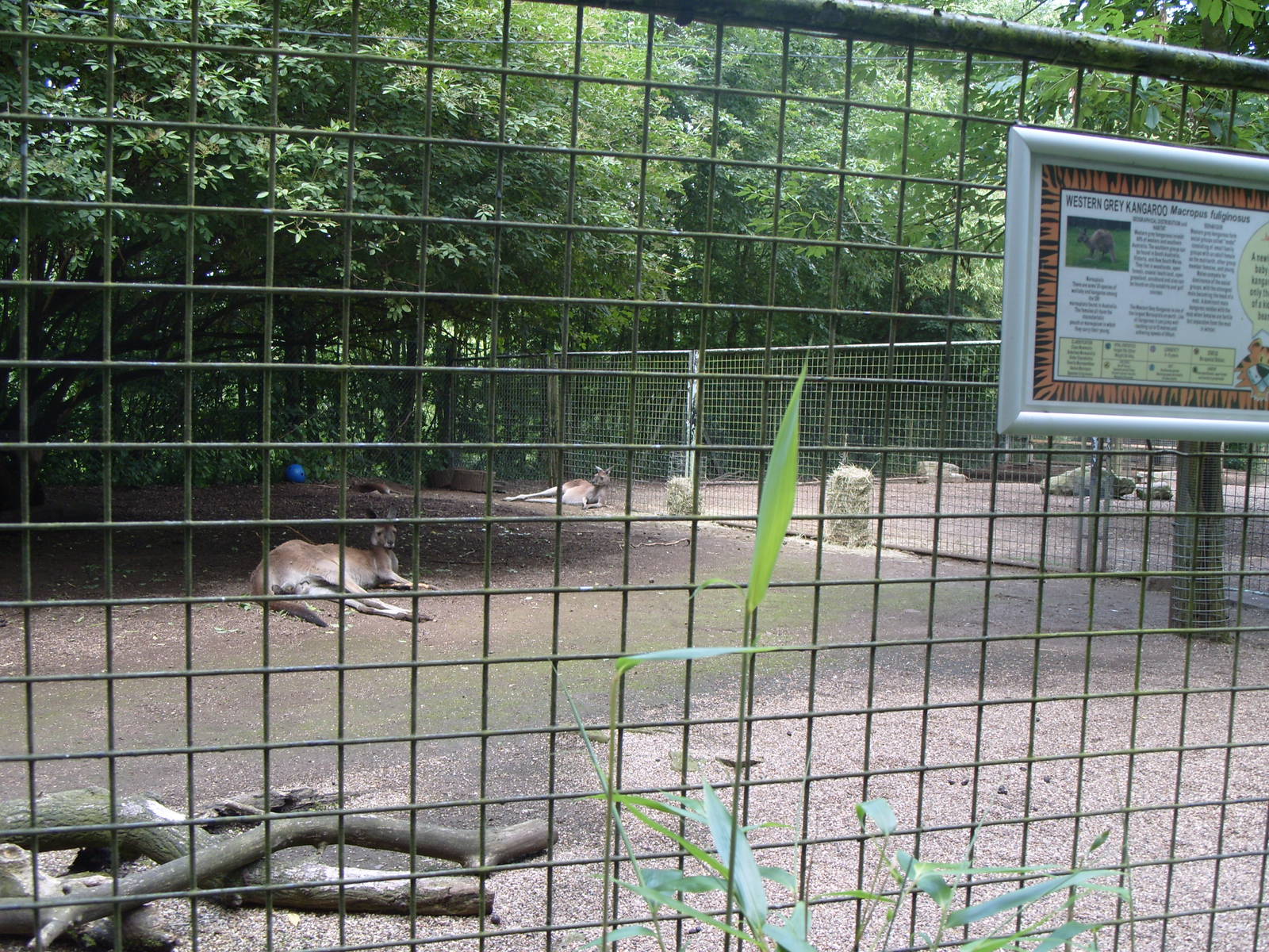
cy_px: 476
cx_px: 634
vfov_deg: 40.7
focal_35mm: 35
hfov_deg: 52.6
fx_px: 1283
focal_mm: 7.8
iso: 80
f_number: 2.8
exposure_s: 1/45
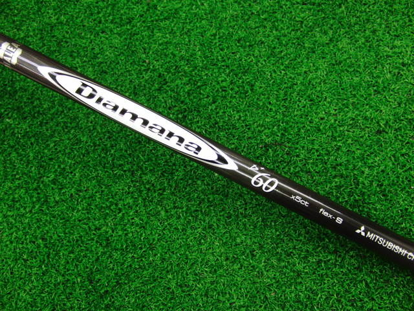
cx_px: 207
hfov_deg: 50.1
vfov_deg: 38.7
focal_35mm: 37
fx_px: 443
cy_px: 156
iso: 400
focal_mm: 6.42
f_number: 3.6
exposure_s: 1/40
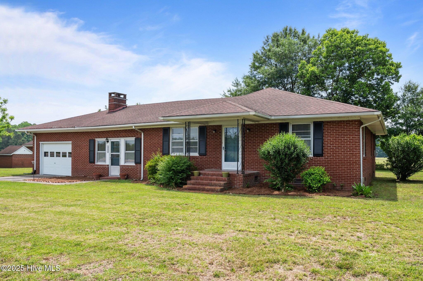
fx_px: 340
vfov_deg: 44.9
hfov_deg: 63.7
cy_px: 140
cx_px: 212
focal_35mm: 29
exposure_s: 1/400
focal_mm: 29
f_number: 8
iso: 250
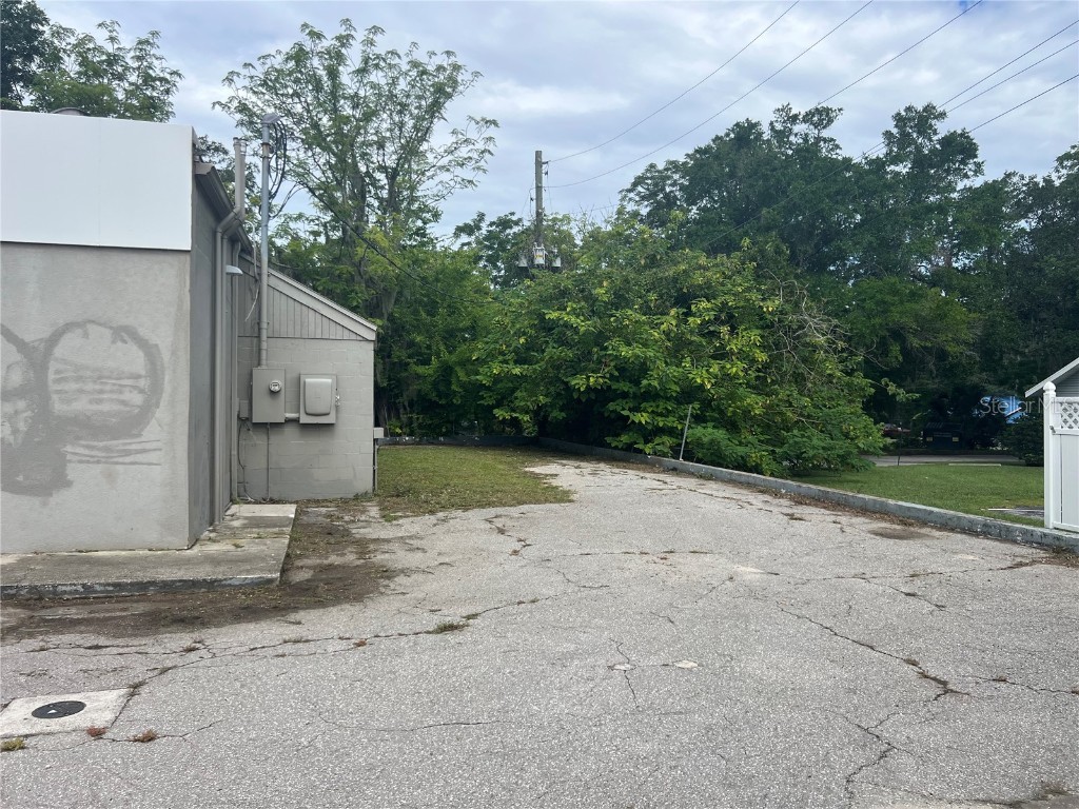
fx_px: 810
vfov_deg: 53.1
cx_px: 540
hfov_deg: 67.3
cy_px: 404
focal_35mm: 26
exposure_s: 1/3165
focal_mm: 5.7
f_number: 1.5
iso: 50
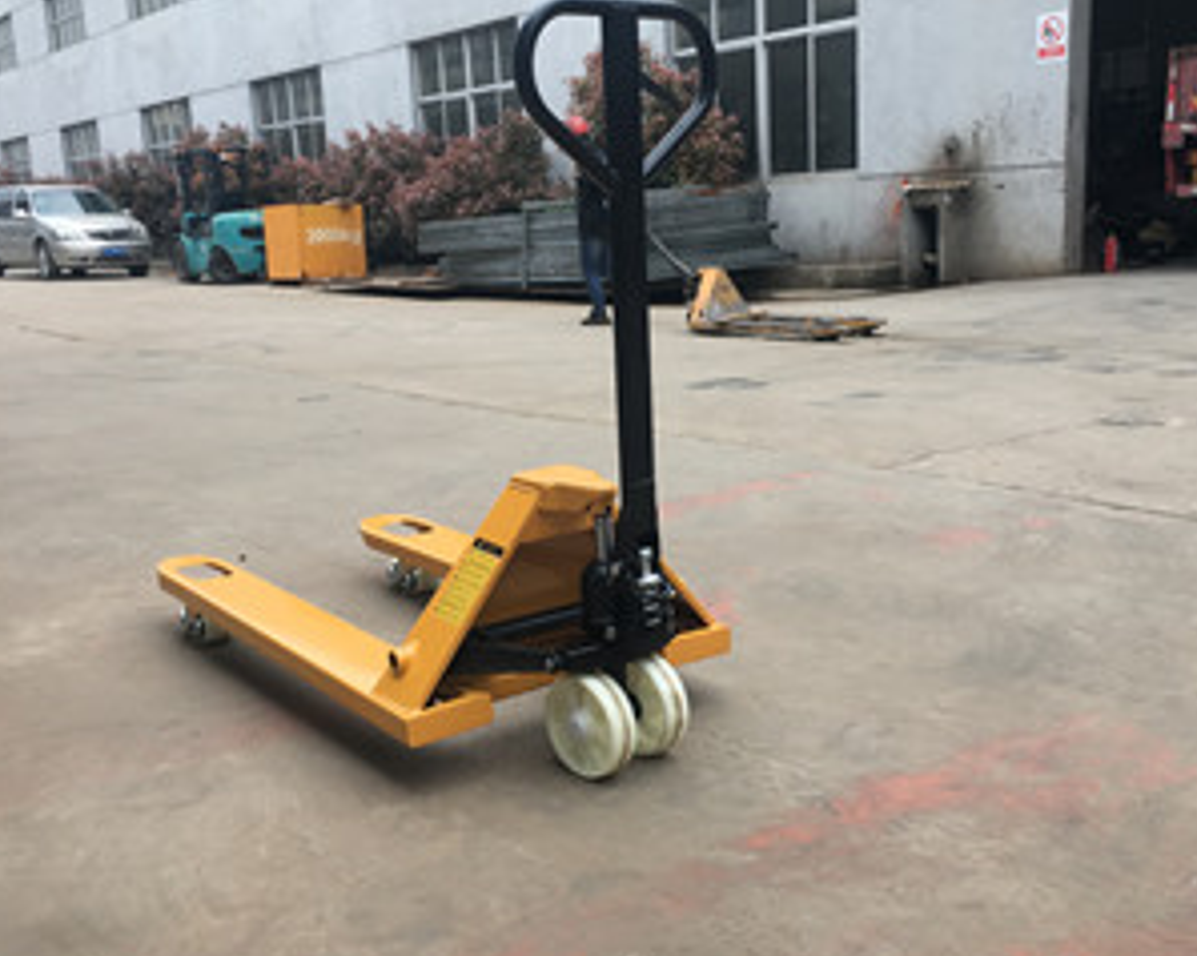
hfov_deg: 48.0
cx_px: 619
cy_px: 494
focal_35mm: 38
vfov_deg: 39.1
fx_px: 1345
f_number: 2.2
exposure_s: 1/102
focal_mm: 4.15
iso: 25
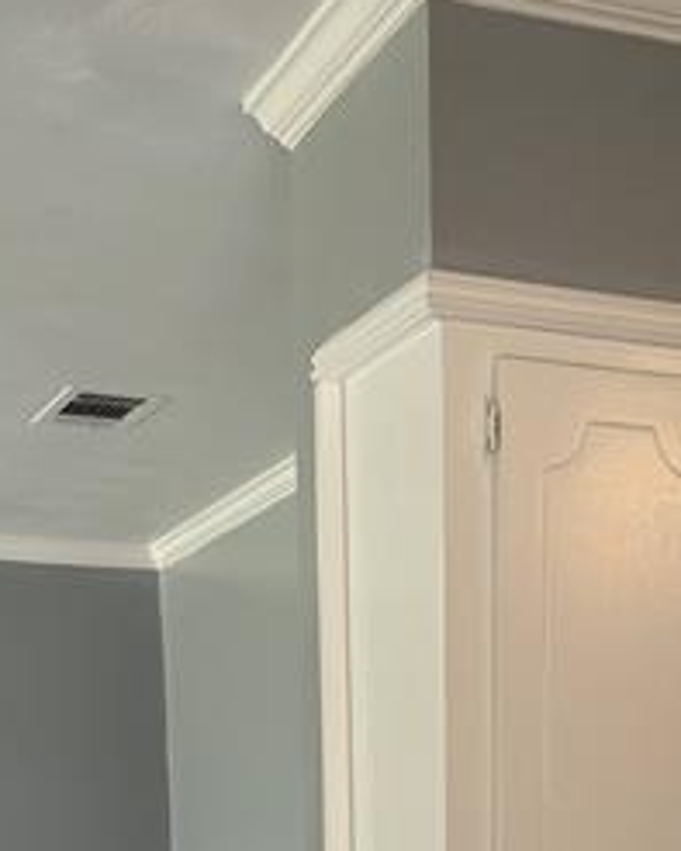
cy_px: 1197
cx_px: 460
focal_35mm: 73
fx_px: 1838
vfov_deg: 22.4
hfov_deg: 20.9
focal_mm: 6.76
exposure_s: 1/120
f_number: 1.78
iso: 200
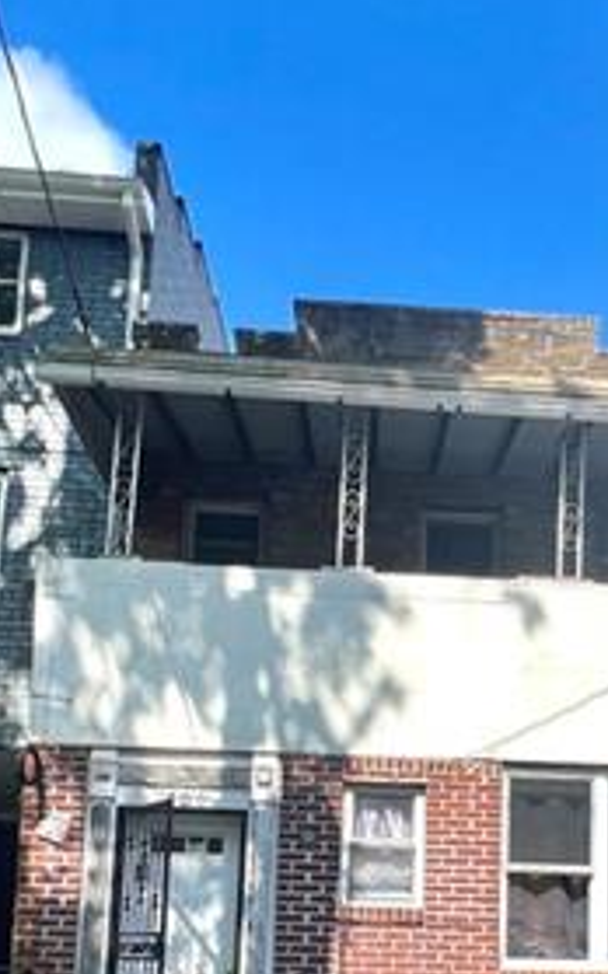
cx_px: 426
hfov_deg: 33.1
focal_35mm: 38
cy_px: 810
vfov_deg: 48.0
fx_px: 1009
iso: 32
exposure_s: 1/1277
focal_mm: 1.57
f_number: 1.8
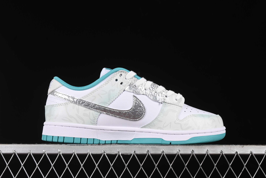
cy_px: 89
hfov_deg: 27.0
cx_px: 133
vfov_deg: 18.2
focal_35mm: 75
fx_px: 554
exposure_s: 1/80
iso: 160
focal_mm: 50
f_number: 8
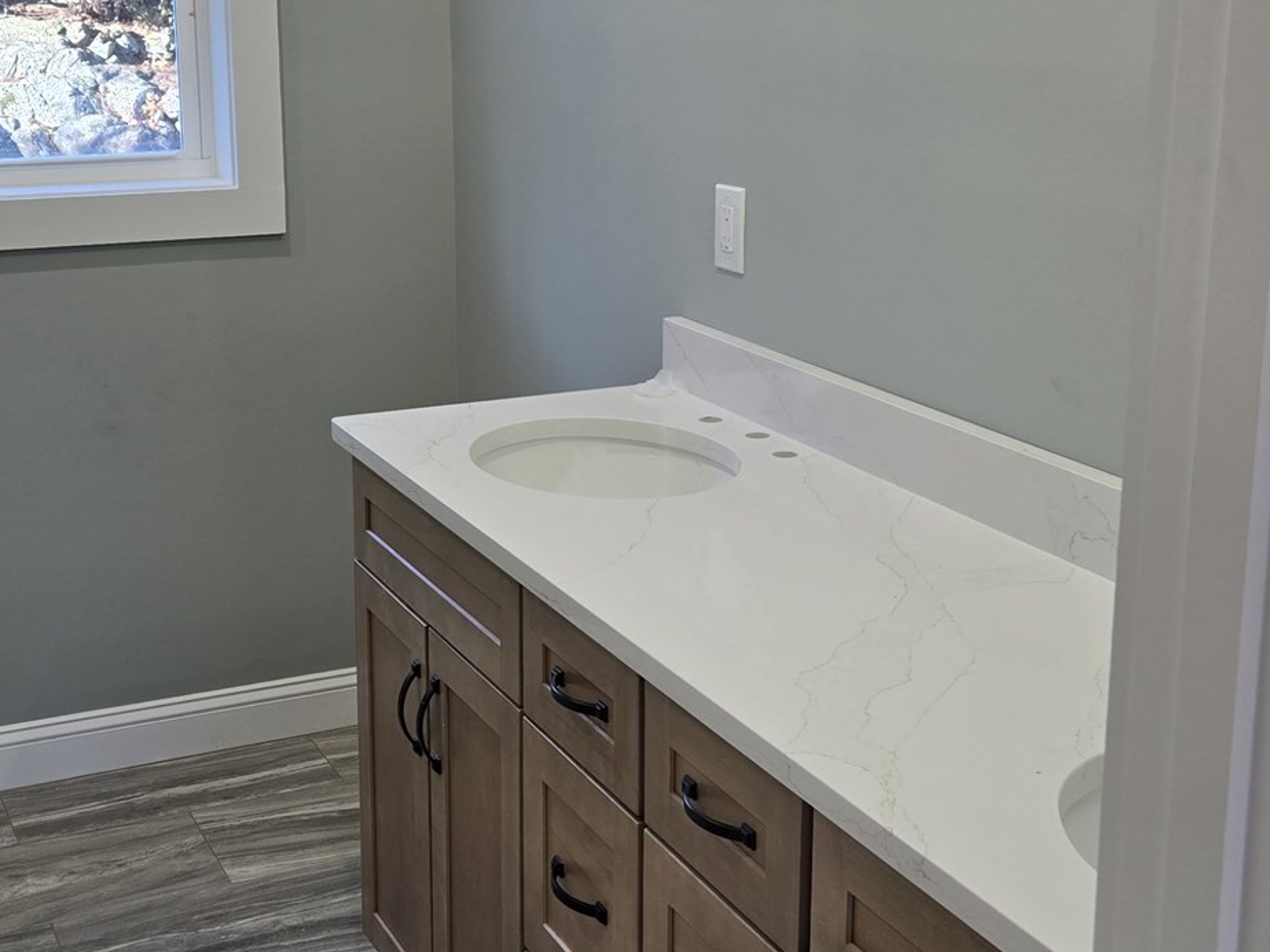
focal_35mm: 51
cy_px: 408
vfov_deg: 28.5
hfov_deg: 37.4
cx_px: 537
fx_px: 1871
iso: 40
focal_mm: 5.4
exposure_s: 1/120
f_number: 1.8
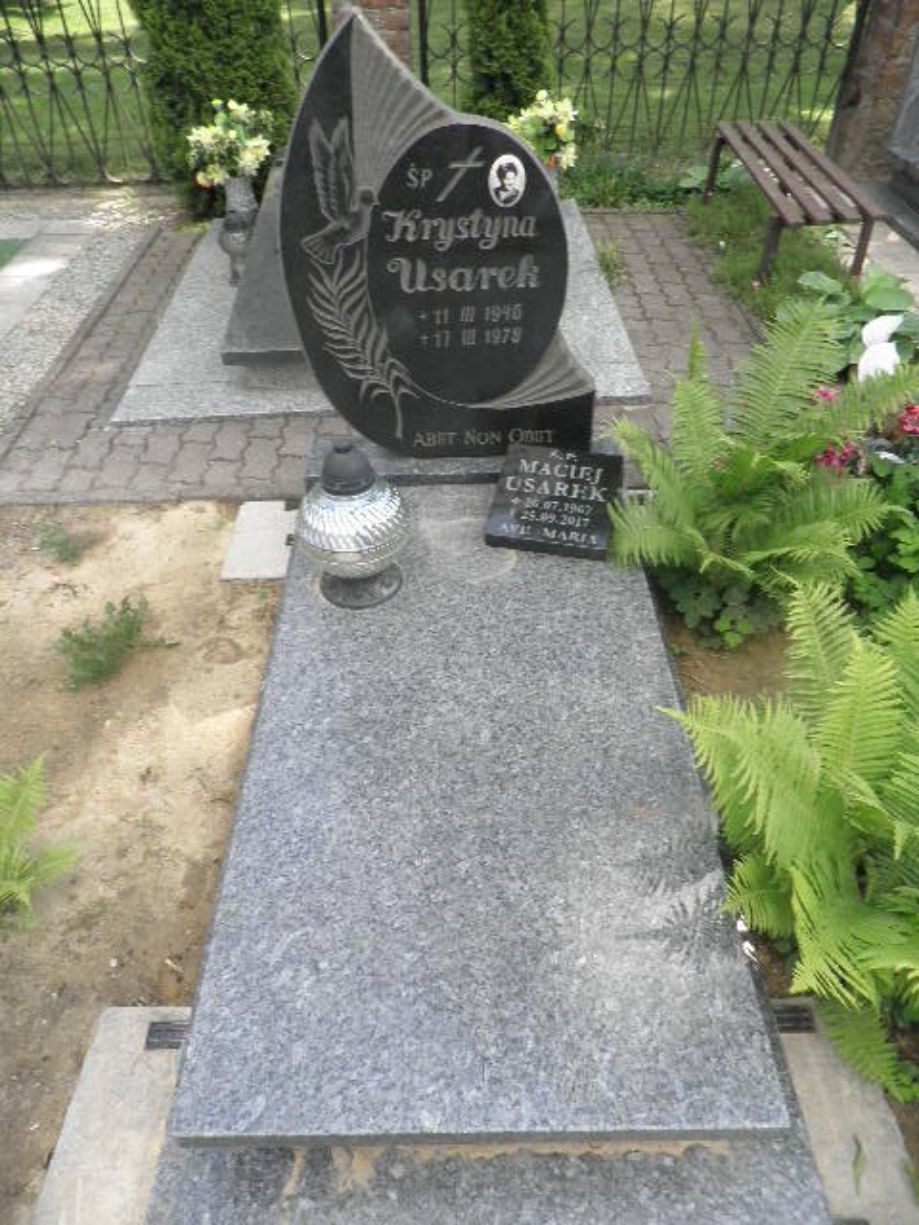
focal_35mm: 24
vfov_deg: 71.6
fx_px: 850
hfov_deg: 56.8
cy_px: 612
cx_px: 460
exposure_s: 1/160
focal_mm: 4.3
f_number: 3.3
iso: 64
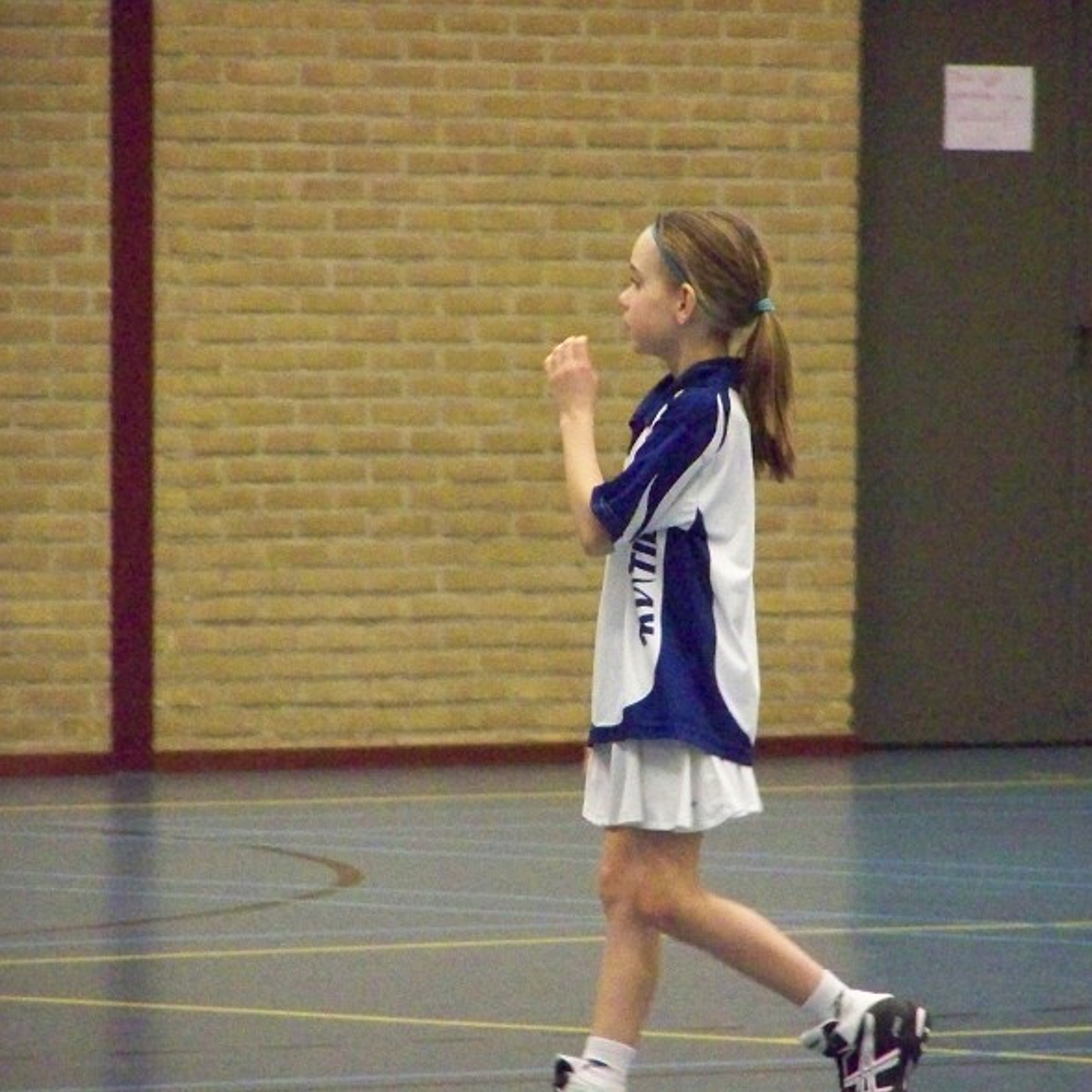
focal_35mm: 450
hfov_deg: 3.9
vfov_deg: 3.9
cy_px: 547
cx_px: 699
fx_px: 16061
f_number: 3.7
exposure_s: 1/100
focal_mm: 63
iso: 1600
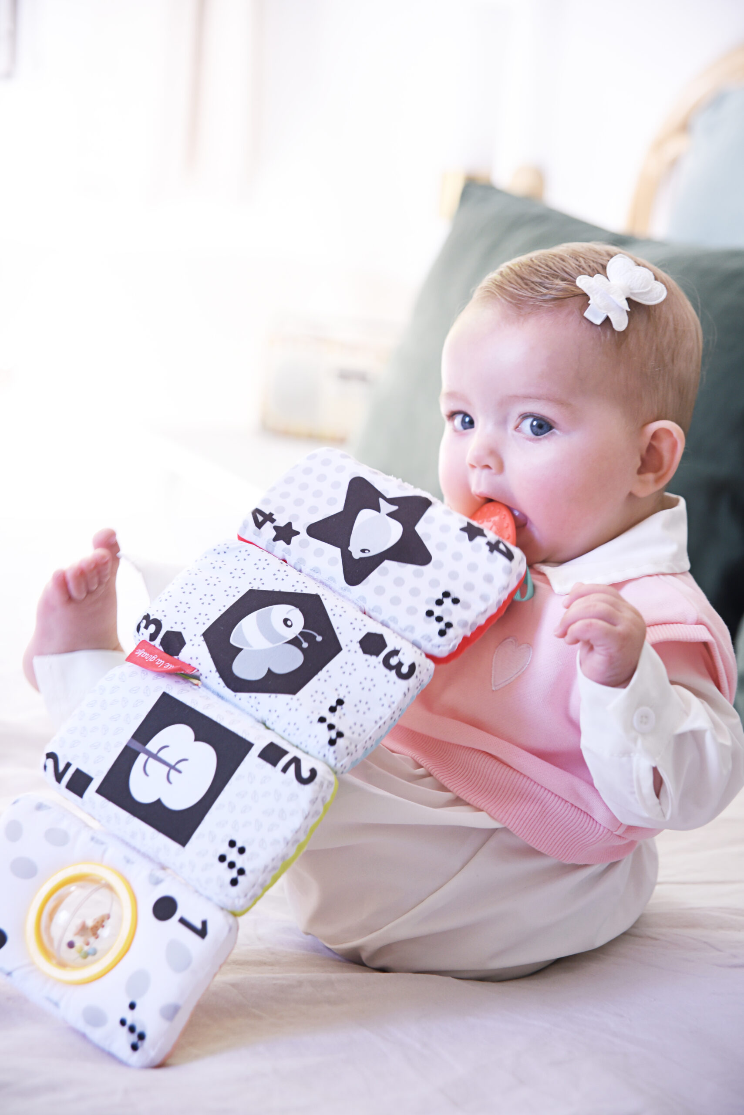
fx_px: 2168
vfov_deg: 28.8
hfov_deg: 19.5
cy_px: 558
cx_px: 372
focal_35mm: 70
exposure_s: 1/200
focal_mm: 70
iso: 640
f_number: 4
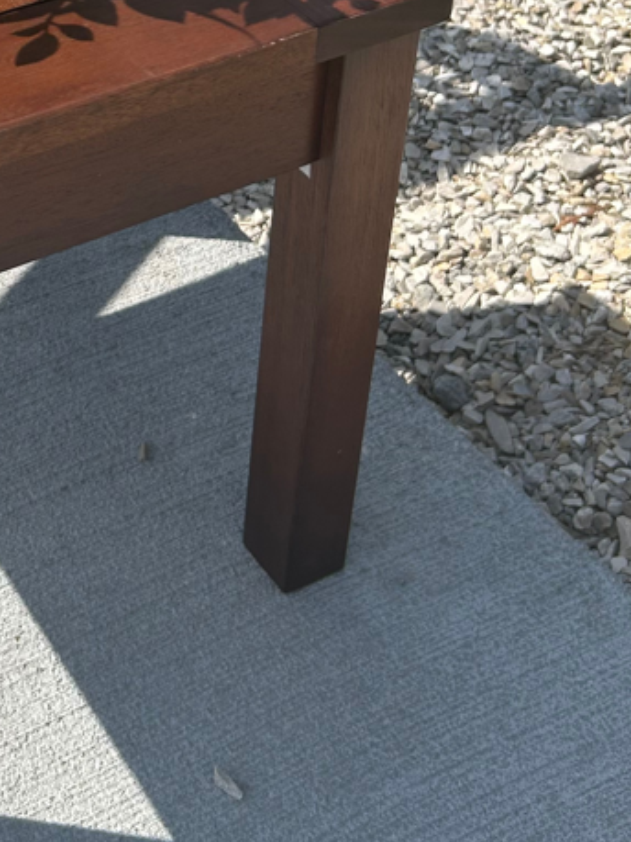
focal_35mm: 68
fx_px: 1653
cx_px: -90
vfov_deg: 26.9
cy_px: -9
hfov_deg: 20.4
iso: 50
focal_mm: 5.7
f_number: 1.5
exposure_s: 1/4115
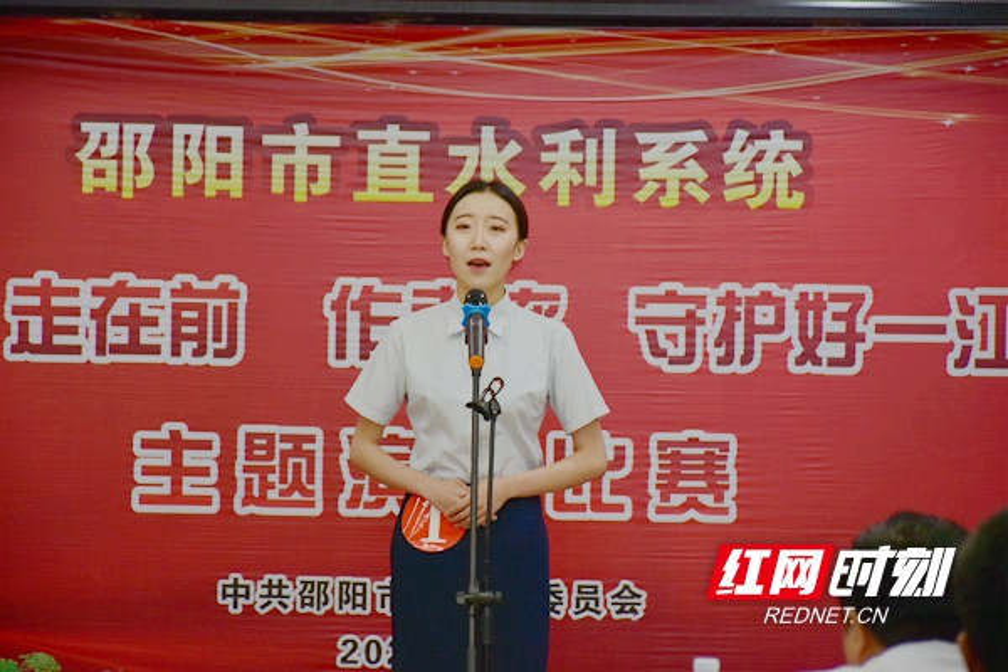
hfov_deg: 13.0
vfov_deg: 8.7
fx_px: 4410
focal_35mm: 158
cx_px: 504
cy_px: 336
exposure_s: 1/30
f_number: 5.6
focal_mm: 105
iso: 200
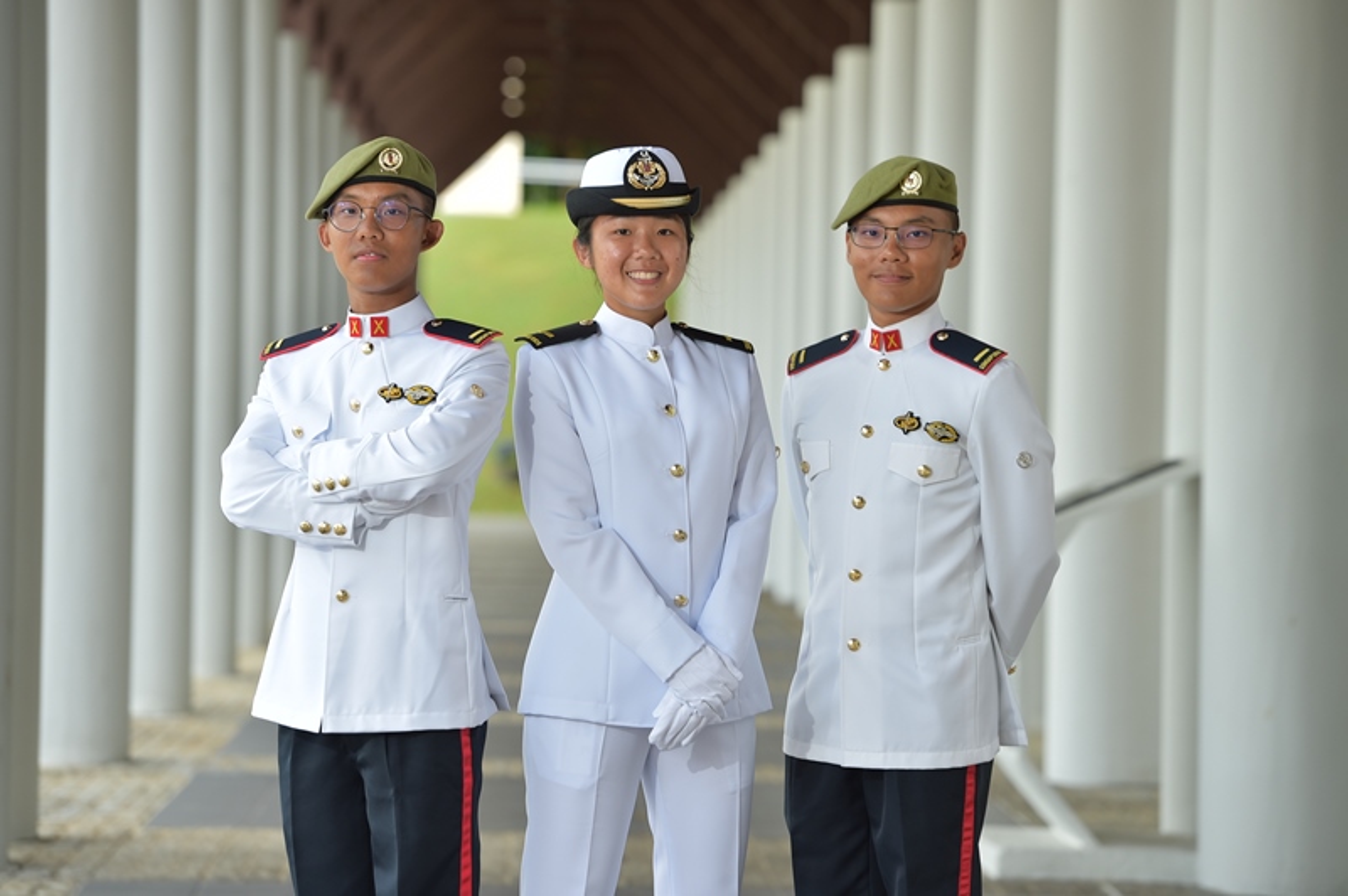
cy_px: 448
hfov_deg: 13.3
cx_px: 674
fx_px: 5799
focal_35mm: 155
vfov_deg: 8.8
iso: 100
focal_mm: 155
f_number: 4.5
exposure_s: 1/100
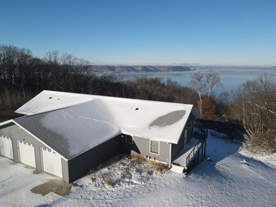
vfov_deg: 56.8
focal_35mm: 24
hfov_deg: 71.6
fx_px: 191
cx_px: 138
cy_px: 104
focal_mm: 4.5
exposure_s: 1/1250
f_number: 2.8
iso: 100
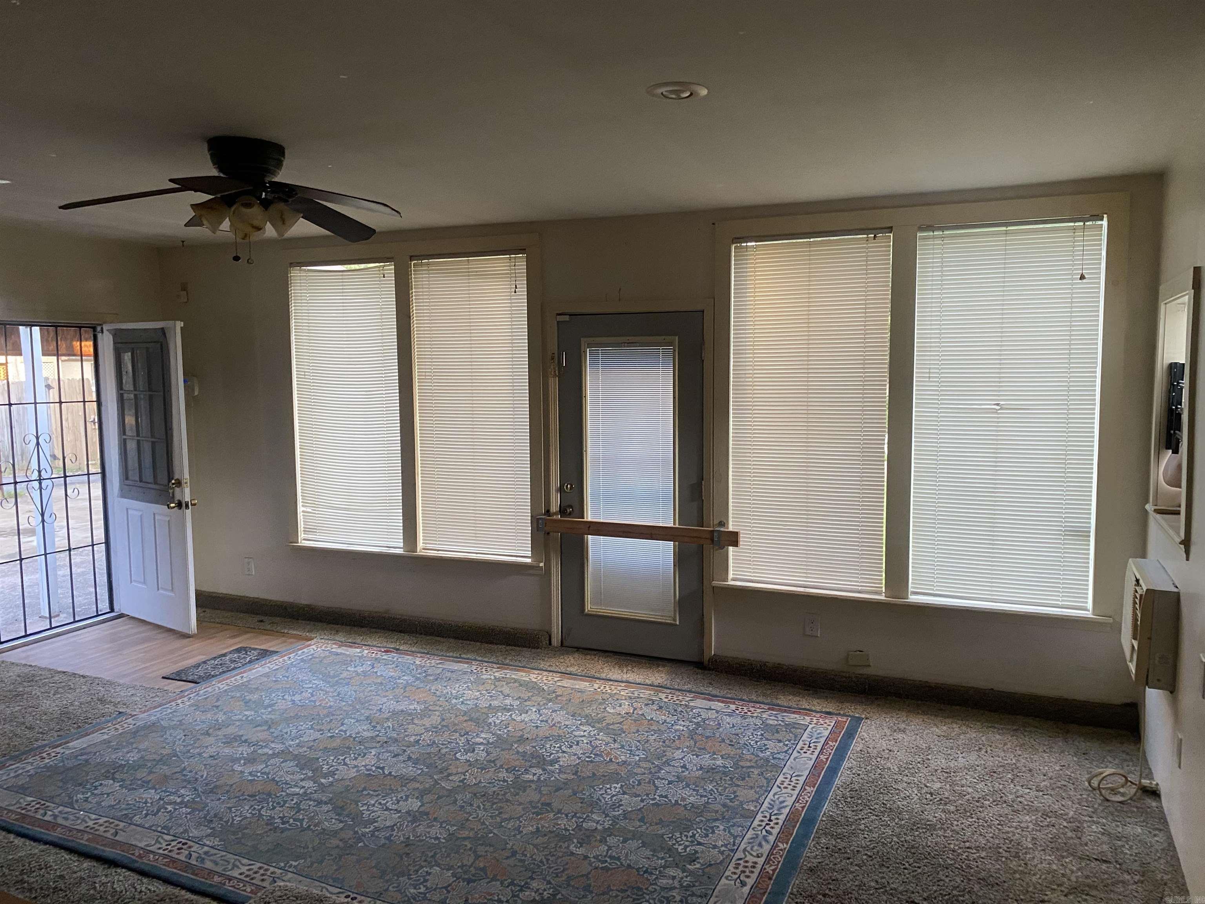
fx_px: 905
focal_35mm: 26
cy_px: 452
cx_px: 602
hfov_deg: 67.3
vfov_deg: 53.1
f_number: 1.8
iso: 320
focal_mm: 4.25
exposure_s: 1/60
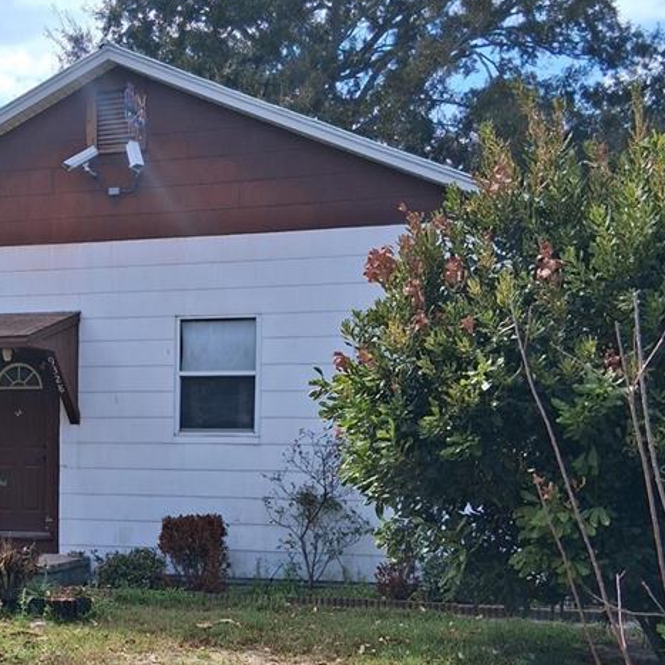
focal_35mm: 59
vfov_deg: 28.8
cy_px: 473
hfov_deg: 28.4
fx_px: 1282
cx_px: 120
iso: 25
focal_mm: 3.98
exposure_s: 1/943
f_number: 1.8
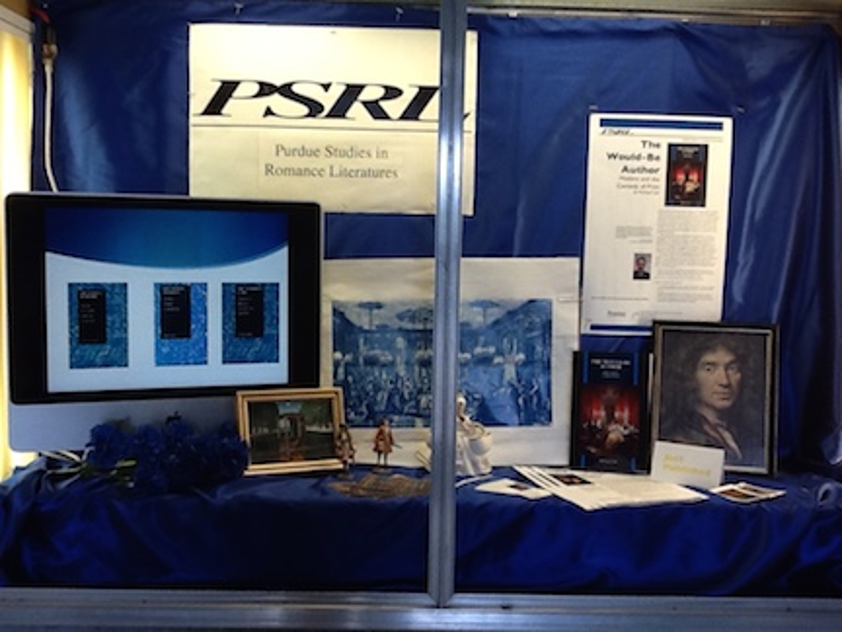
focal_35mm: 44
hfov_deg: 42.9
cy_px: 316
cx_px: 421
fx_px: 1070
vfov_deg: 32.9
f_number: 2.4
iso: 64
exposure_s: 1/60
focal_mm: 2.03
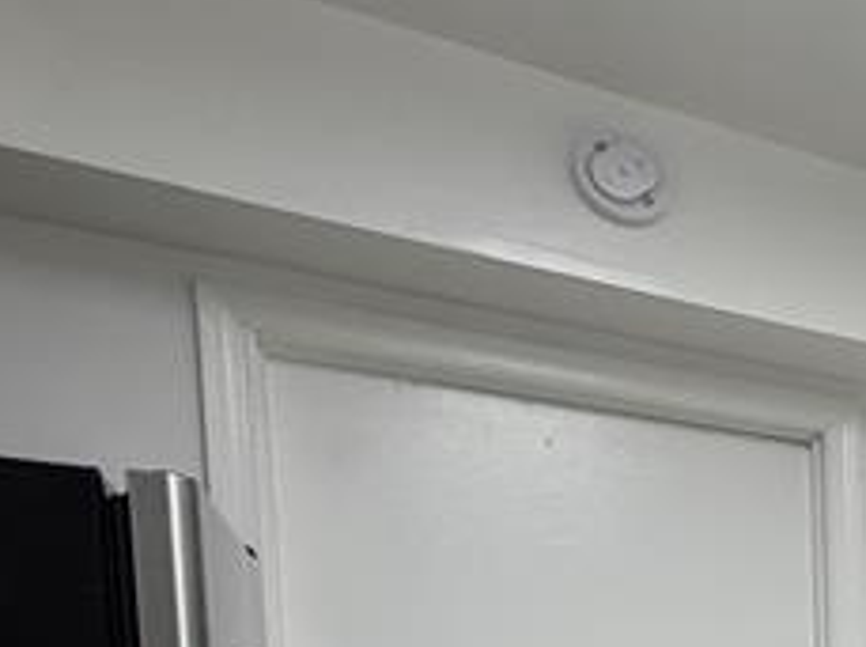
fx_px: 1224
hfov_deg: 25.1
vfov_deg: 25.2
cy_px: 863
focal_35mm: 49
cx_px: 1411
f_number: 2.2
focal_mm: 2.22
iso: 160
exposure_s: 1/120
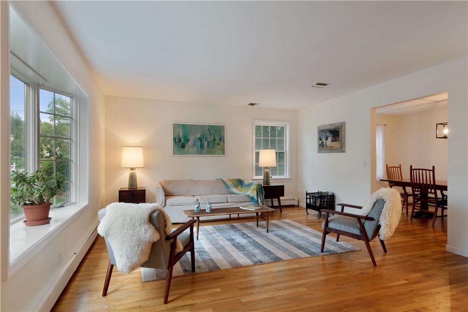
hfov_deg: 86.9
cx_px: 234
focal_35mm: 19
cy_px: 156
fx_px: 247
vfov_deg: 64.6
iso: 200
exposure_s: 1/13
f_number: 8
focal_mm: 19
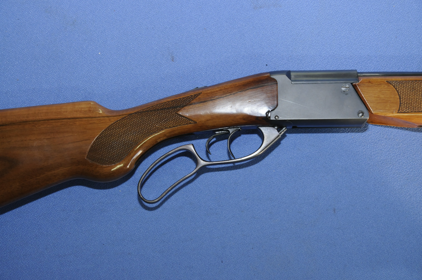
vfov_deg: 18.1
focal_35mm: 75
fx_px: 878
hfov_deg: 27.0
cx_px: 211
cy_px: 140
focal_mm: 50
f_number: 7.1
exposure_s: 1/60
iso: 1000
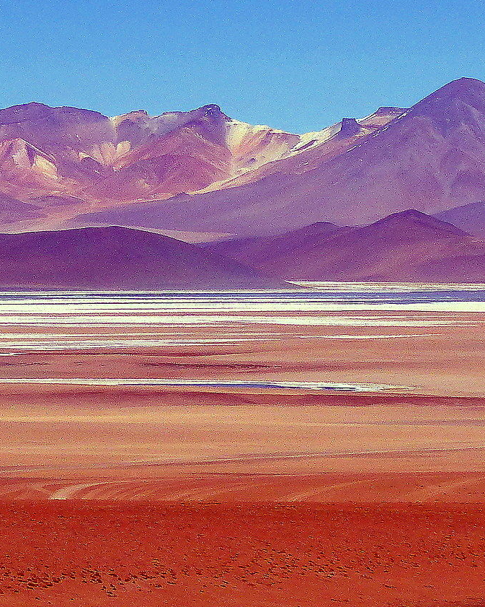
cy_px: 29
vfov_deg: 6.5
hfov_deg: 5.2
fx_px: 5346
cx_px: -61
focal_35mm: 298
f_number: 5
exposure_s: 1/1600
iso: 100
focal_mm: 19.2
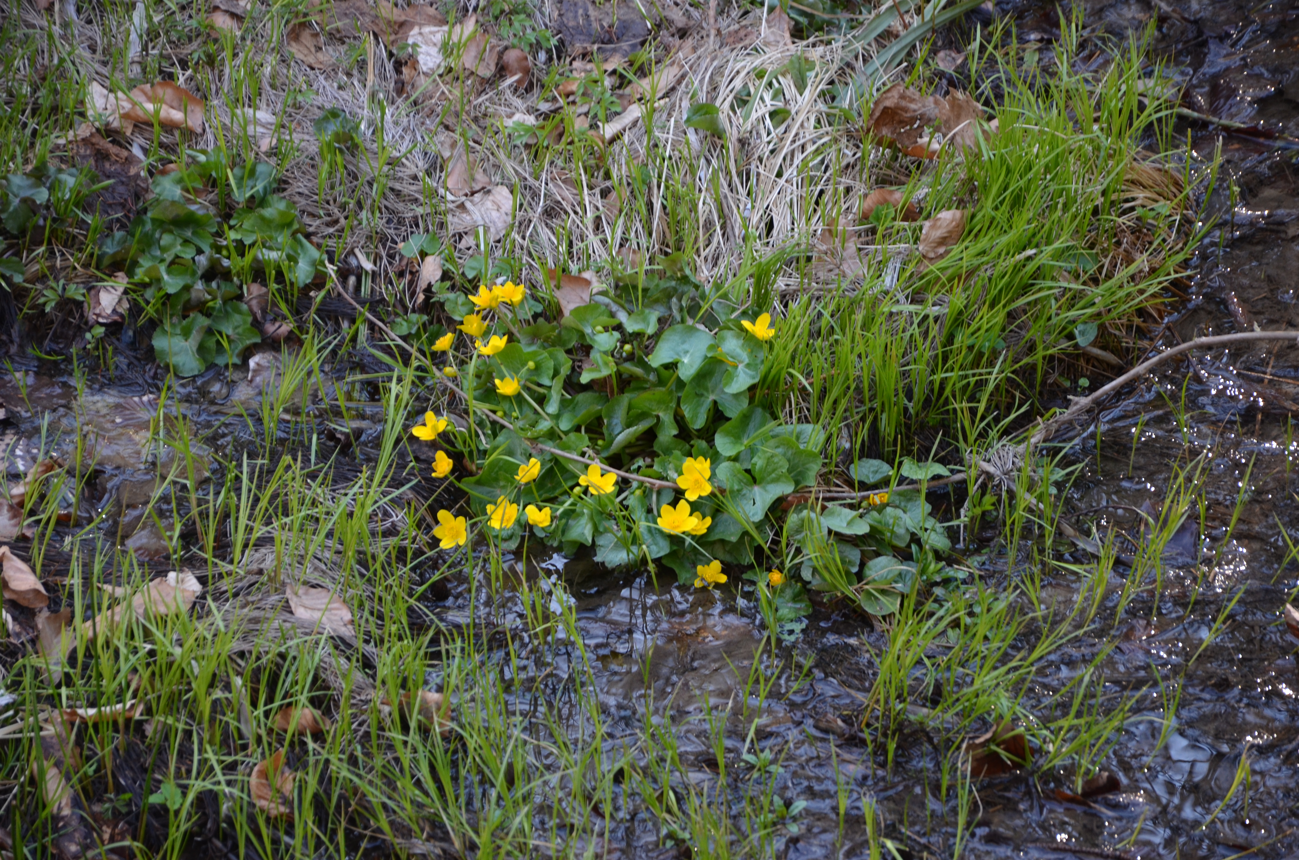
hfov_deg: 13.1
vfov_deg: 8.7
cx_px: 650
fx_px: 5671
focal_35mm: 158
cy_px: 430
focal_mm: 105
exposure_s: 1/125
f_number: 5.6
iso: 360
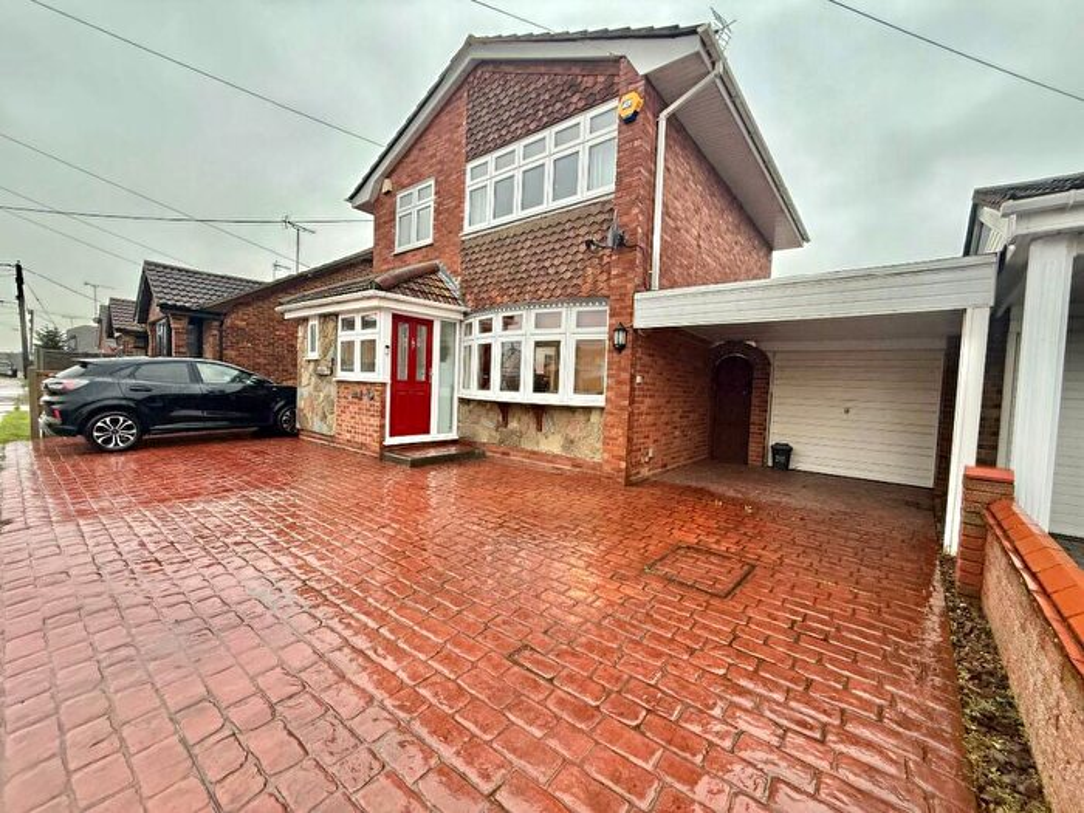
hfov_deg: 102.1
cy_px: 406
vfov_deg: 85.7
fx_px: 438
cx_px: 542
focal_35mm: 14
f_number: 2.2
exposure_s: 1/99
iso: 250
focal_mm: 2.22
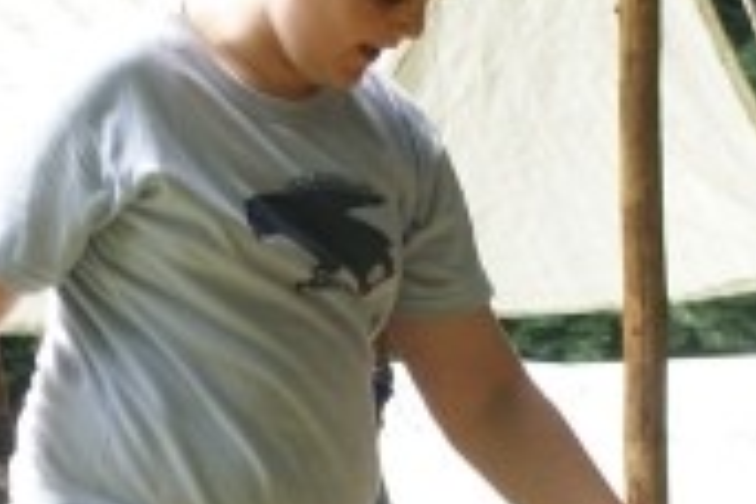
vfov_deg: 4.3
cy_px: 714
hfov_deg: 6.5
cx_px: 615
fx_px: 6614
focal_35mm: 315
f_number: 6.3
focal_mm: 35
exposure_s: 1/80
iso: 100
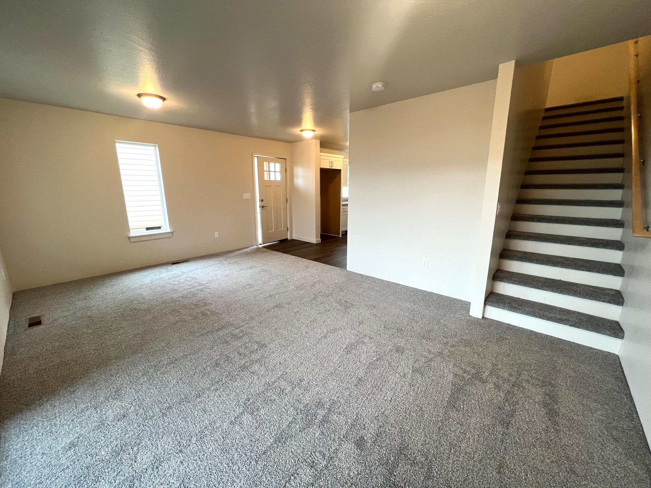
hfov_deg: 106.2
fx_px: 244
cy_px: 244
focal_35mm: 13
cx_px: 326
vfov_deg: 89.9
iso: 160
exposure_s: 1/120
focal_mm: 1.57
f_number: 1.8
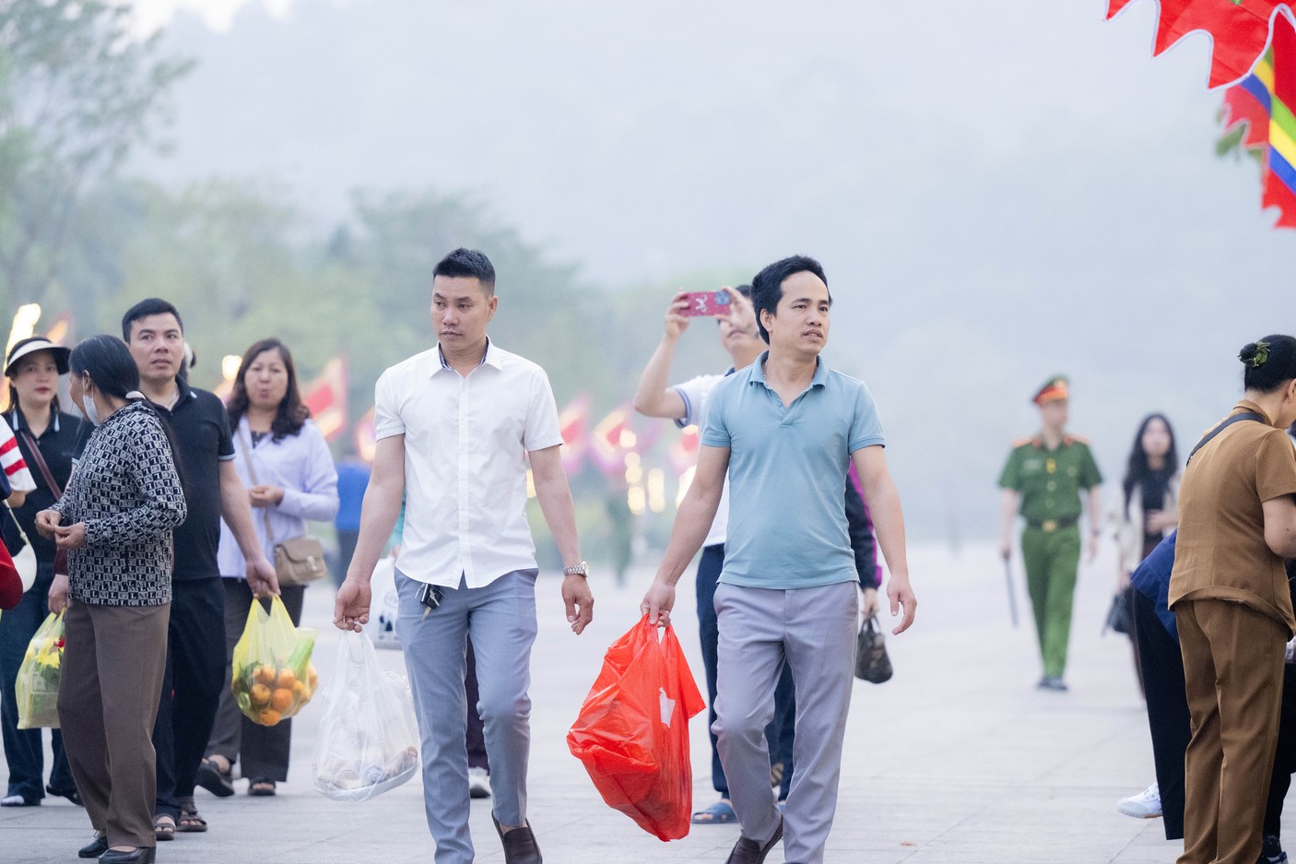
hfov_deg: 10.7
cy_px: 418
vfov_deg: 7.2
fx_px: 6911
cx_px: 691
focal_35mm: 192
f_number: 2.8
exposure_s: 1/250
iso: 4000
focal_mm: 135
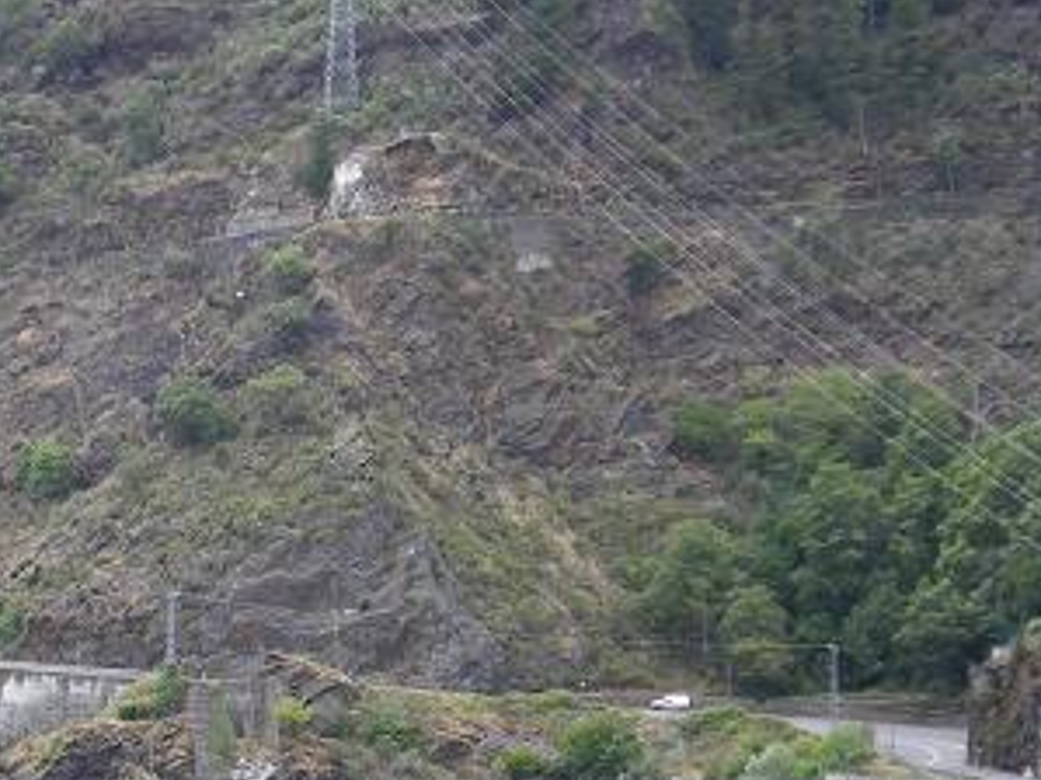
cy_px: 686
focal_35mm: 120
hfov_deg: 16.3
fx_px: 3607
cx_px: 265
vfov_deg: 12.3
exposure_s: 1/60
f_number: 4.4
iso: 64
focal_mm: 11.3
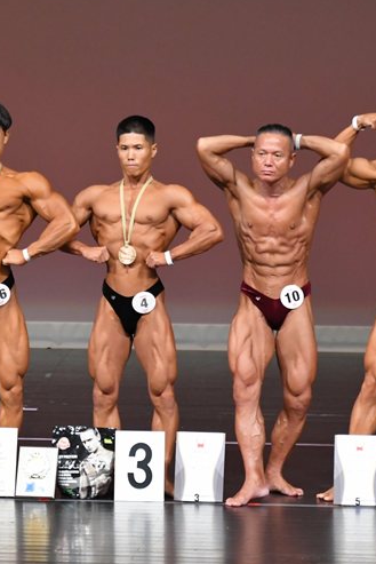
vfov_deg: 4.9
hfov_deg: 3.2
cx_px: -42
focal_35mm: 424
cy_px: 280
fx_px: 6637
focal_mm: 180
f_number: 5.6
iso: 4000
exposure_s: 1/400
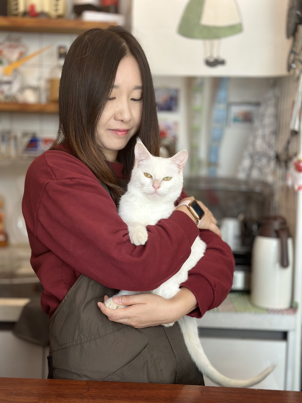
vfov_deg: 39.7
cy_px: 202
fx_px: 558
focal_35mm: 48
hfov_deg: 30.3
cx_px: 151
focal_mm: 6.86
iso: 125
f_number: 1.78
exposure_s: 1/60
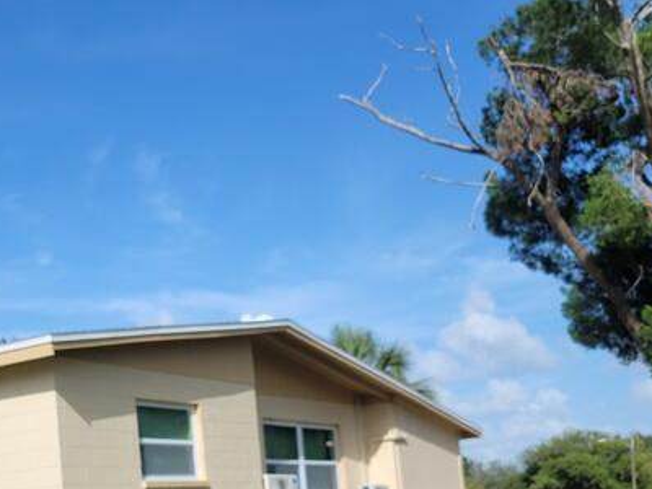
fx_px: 942
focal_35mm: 50
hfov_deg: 37.3
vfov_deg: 27.8
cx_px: 171
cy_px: 461
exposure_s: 1/1002
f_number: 1.8
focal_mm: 7
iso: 20
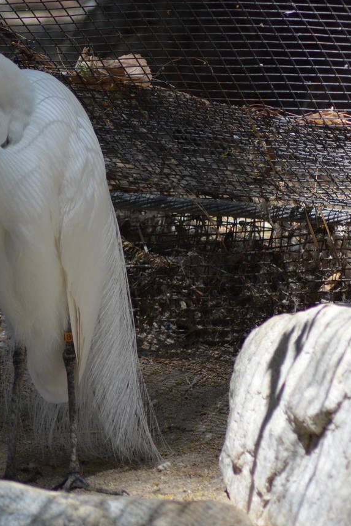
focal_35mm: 543
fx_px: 7933
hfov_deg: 2.5
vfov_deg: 3.8
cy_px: 287
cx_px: 84
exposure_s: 1/1000
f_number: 4.8
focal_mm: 195
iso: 400
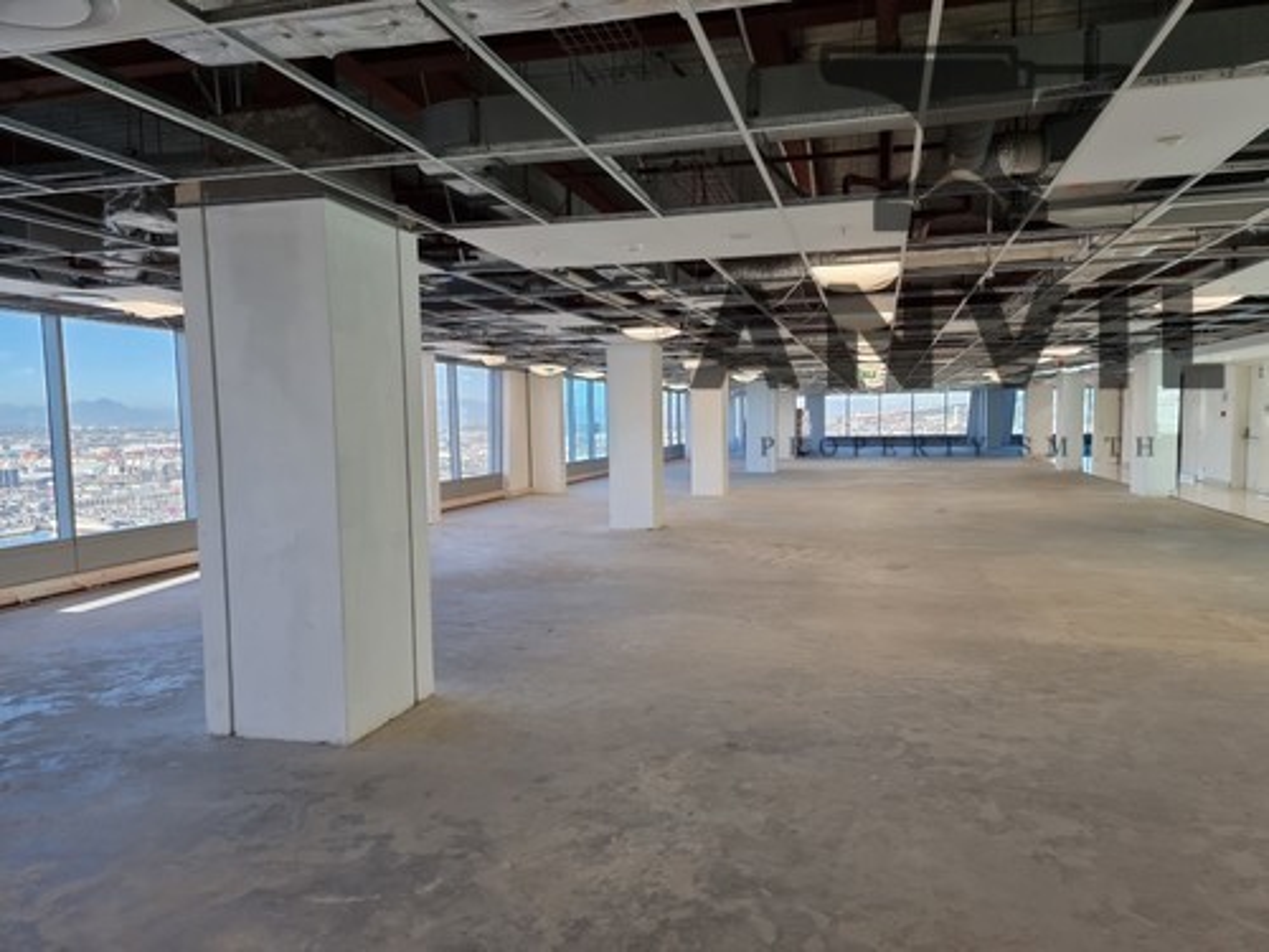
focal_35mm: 24
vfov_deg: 56.8
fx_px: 880
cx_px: 634
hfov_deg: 71.6
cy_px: 476
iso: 50
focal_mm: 6.7
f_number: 1.8
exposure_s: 1/100
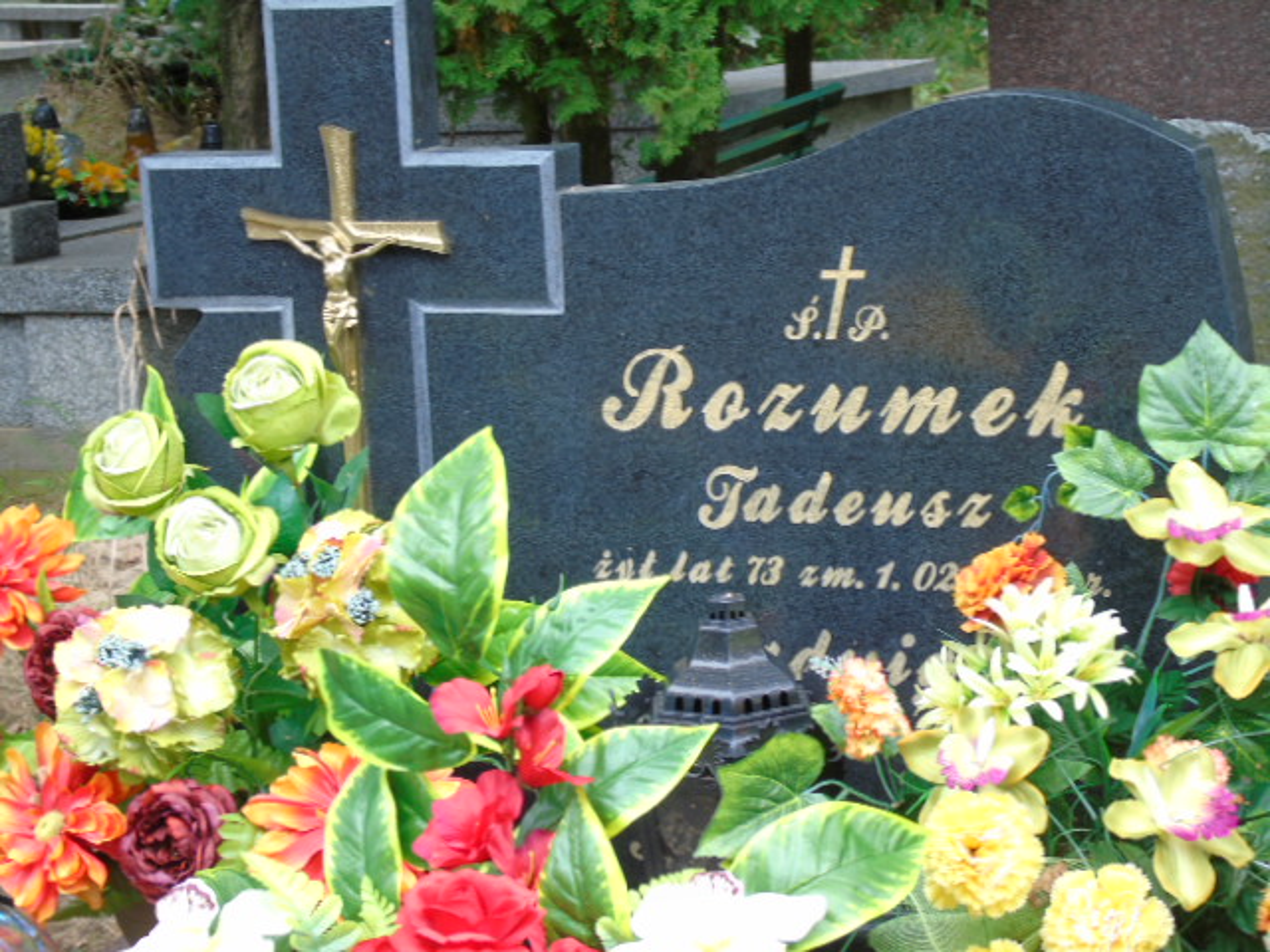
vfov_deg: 15.7
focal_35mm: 94
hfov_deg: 20.9
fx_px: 3449
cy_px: 476
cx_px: 635
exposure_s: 1/30
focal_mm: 17
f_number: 4.3
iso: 80
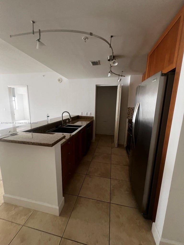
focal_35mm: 13
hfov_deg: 89.9
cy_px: 122
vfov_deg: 106.2
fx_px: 92
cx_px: 92
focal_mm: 1.57
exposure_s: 1/79
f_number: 1.8
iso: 250
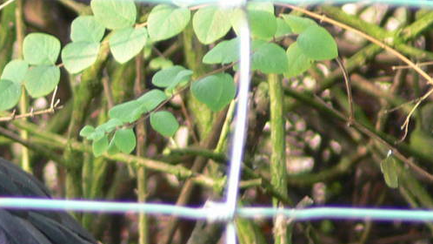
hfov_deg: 1.5
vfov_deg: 0.8
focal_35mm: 1469
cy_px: 55
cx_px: -218
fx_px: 16864
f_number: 3.7
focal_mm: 88.8
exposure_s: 1/30
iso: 80
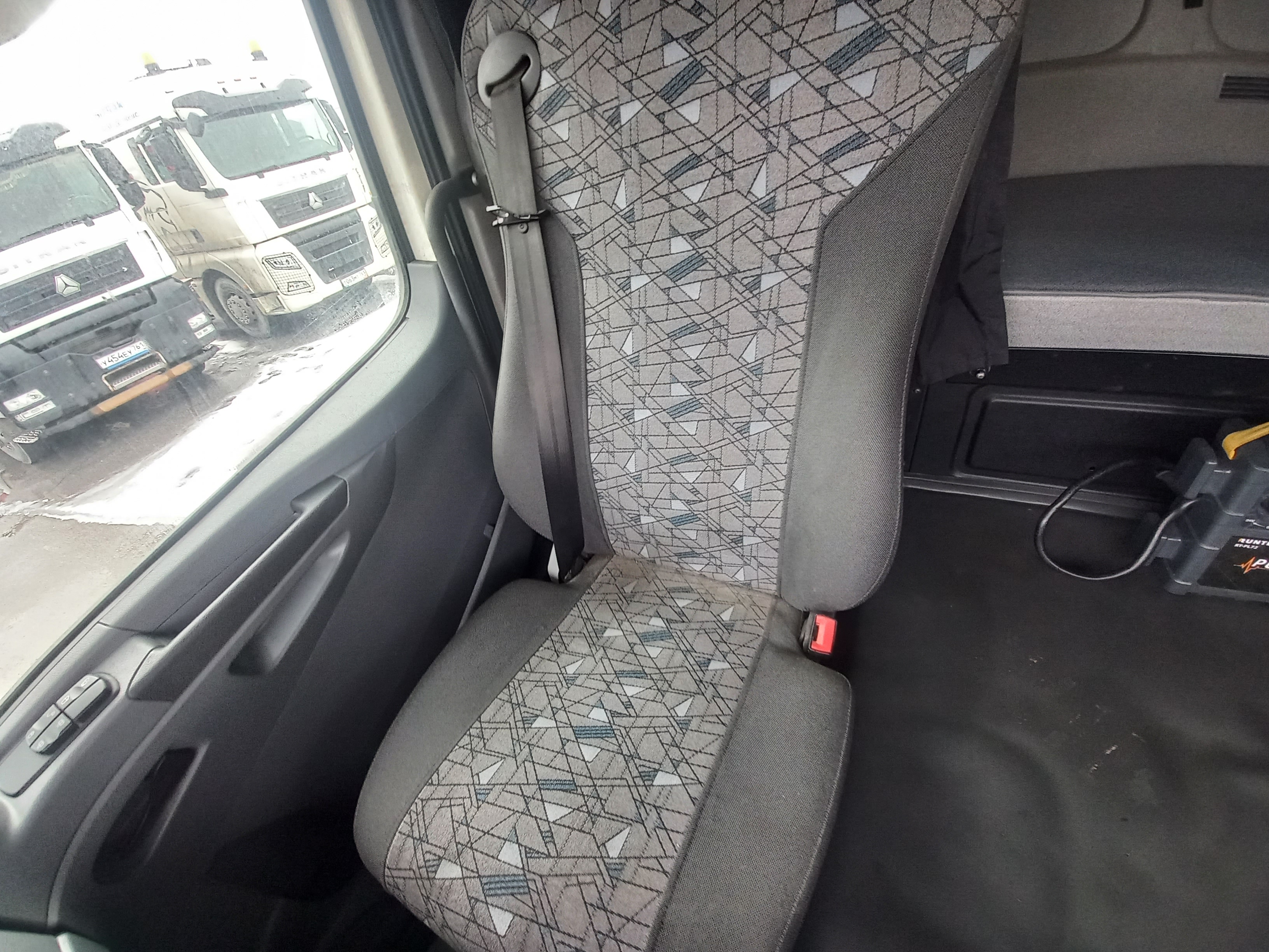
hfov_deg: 106.2
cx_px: 634
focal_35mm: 13
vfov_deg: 89.9
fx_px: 477
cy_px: 476
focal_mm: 1.42
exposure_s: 1/50
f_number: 2.2
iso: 100
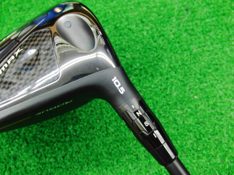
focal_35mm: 37
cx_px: 117
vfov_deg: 38.7
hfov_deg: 50.1
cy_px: 88
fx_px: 250
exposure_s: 1/20
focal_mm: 6.42
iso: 400
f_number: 3.6
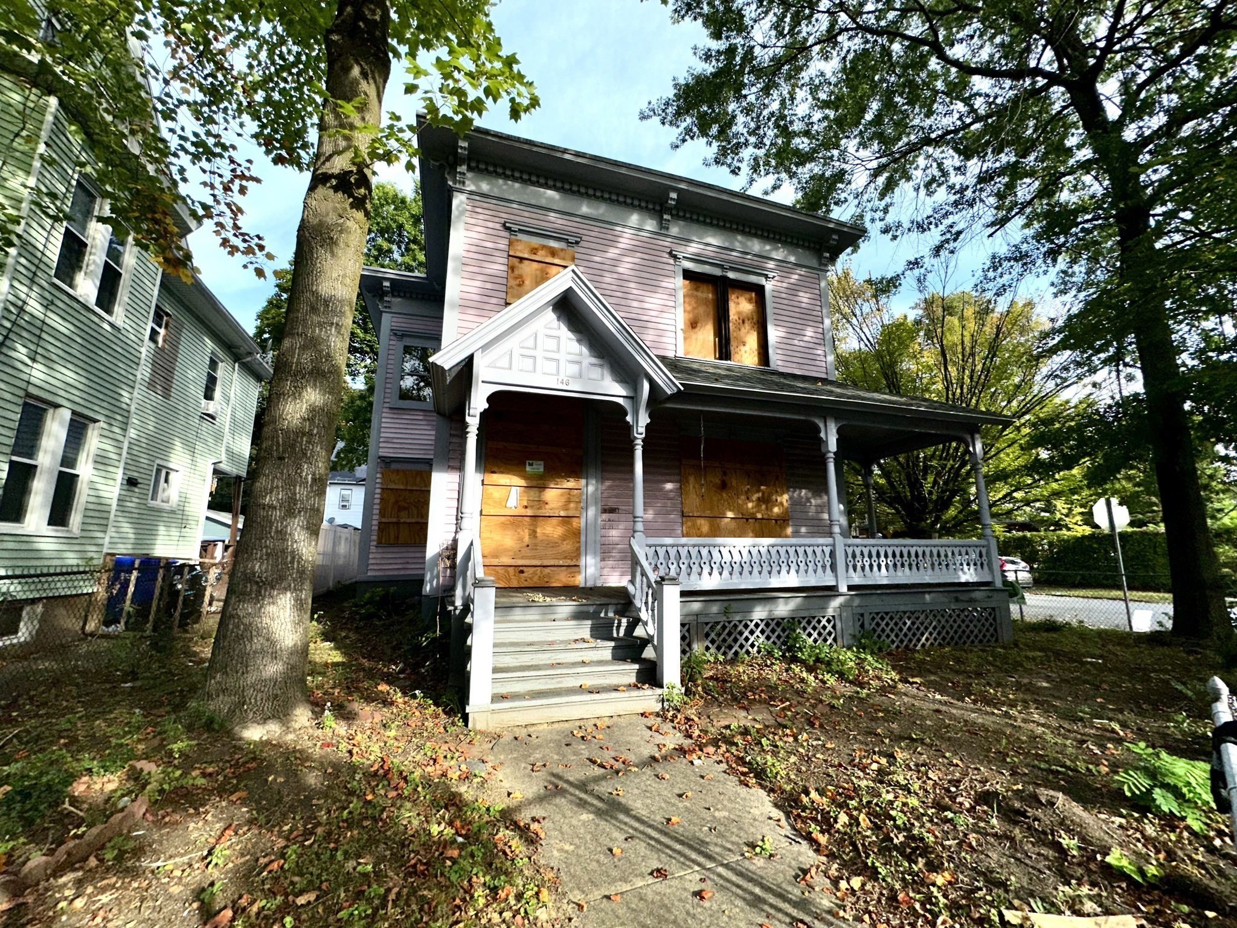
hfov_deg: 102.1
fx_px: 500
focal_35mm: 14
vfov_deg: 85.7
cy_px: 464
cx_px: 618
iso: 32
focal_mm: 2.22
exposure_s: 1/1024
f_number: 2.2
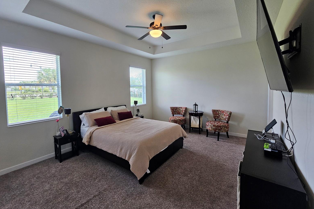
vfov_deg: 81.0
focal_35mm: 14
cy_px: 96
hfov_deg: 104.2
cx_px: 154
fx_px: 122
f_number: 2.2
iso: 100
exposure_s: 1/60
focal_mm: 2.2
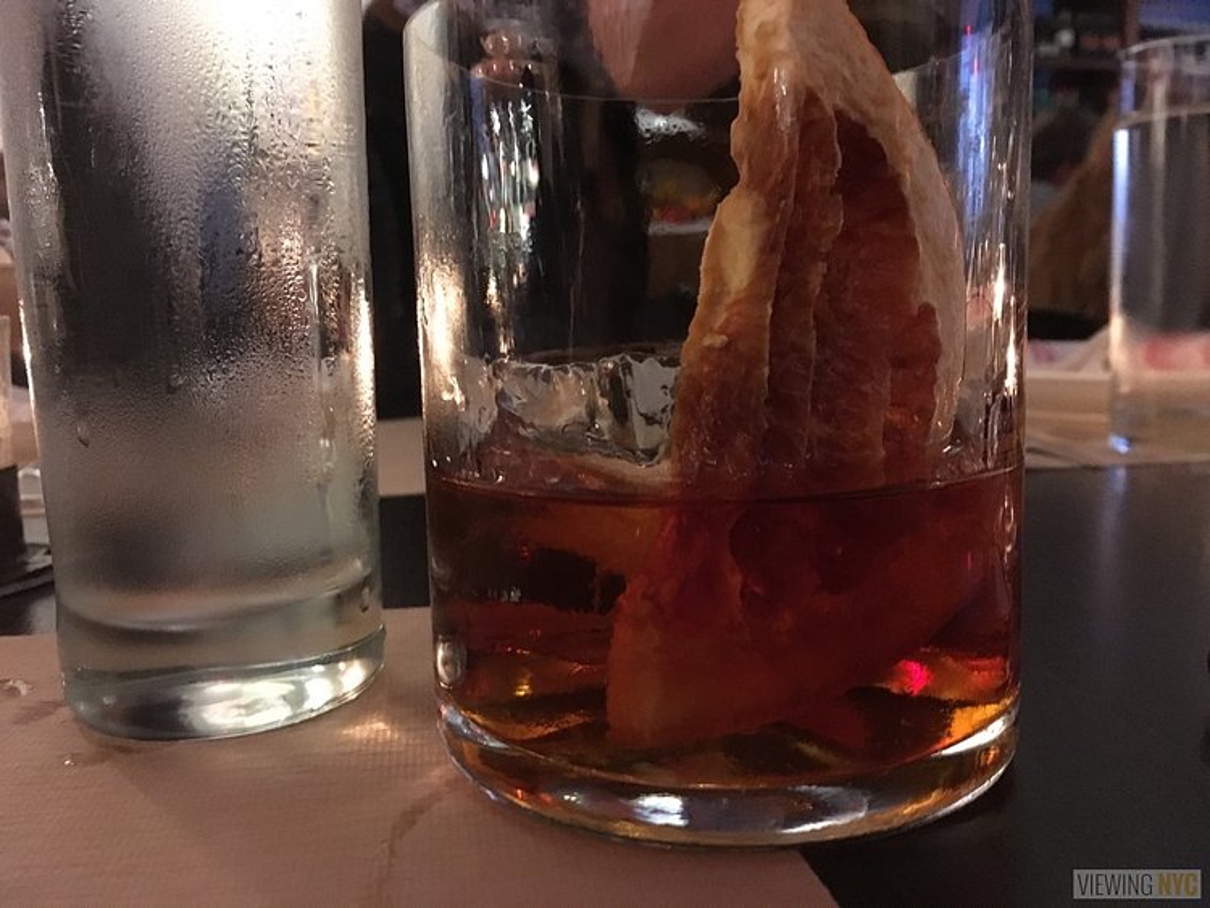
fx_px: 1014
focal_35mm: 29
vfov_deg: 48.3
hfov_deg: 61.6
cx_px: 605
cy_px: 454
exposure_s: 1/15
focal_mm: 4.15
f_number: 2.2
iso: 800
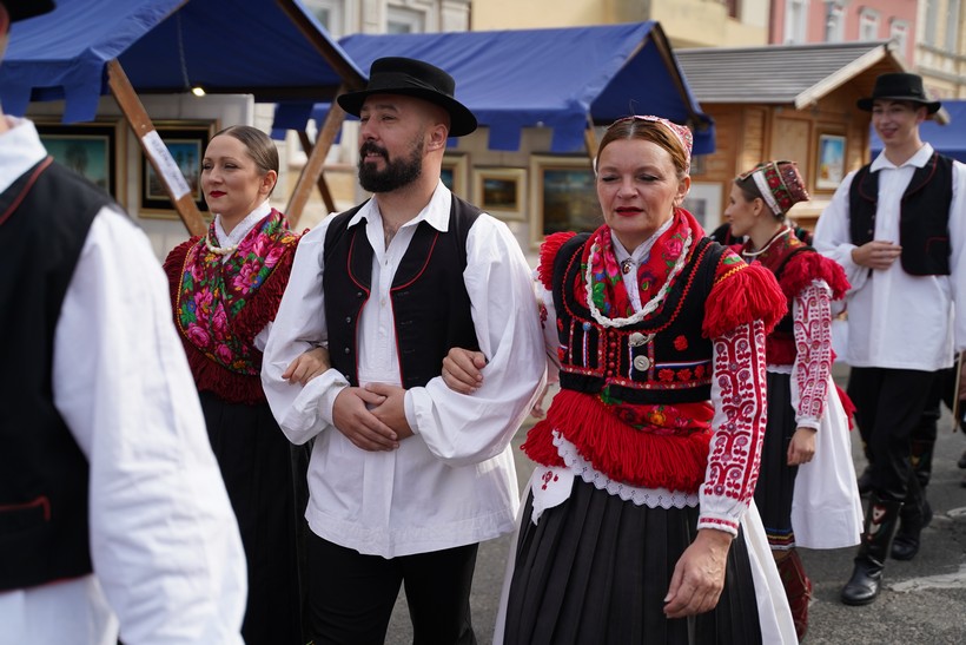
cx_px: 483
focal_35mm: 50
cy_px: 322
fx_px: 1342
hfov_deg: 39.6
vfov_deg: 27.0
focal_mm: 50
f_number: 2.8
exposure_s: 1/5000
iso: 500
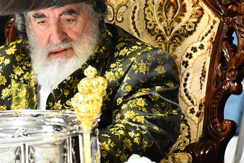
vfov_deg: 3.5
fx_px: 2671
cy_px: 29
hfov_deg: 5.2
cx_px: 62
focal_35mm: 394
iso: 2500
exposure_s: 1/125
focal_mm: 170
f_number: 5.6
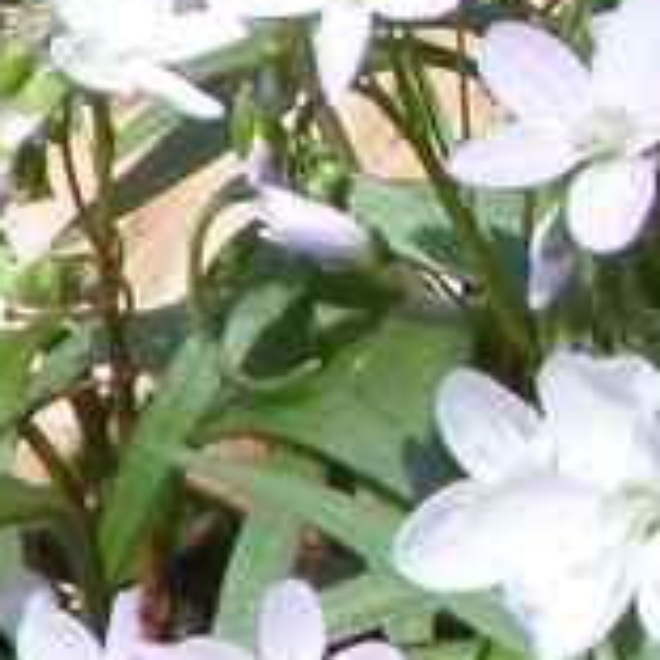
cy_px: -63
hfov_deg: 0.9
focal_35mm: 2033
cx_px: 2691
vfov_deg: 0.9
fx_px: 43854
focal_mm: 71.2
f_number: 7.4
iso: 100
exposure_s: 1/51
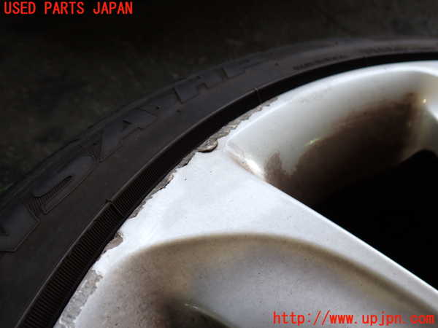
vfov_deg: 46.8
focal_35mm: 30
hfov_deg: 60.0
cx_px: 219
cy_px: 164
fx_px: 380
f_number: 2.3
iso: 100
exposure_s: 1/160
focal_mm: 5.4
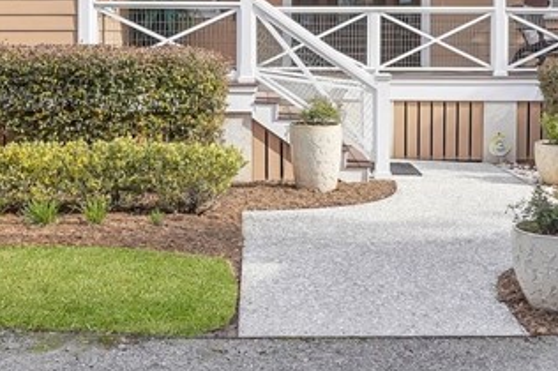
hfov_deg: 36.2
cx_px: 249
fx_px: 852
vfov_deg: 23.9
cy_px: 42
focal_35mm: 55
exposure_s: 1/640
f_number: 9
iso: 320
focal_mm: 16
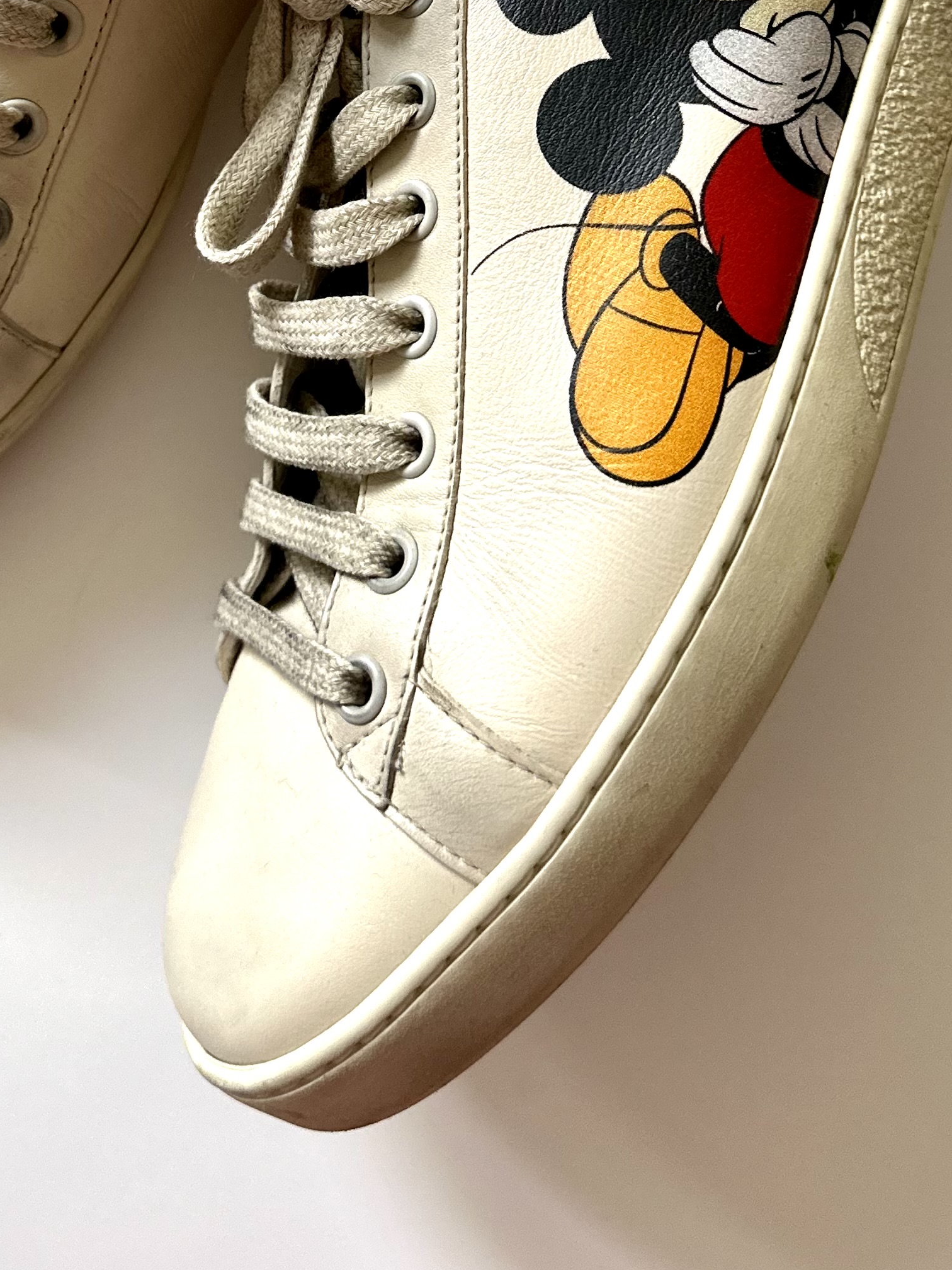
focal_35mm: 48
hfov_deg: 30.2
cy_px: 37
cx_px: 385
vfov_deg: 36.2
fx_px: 1760
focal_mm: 6.86
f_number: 1.78
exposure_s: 1/78
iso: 250
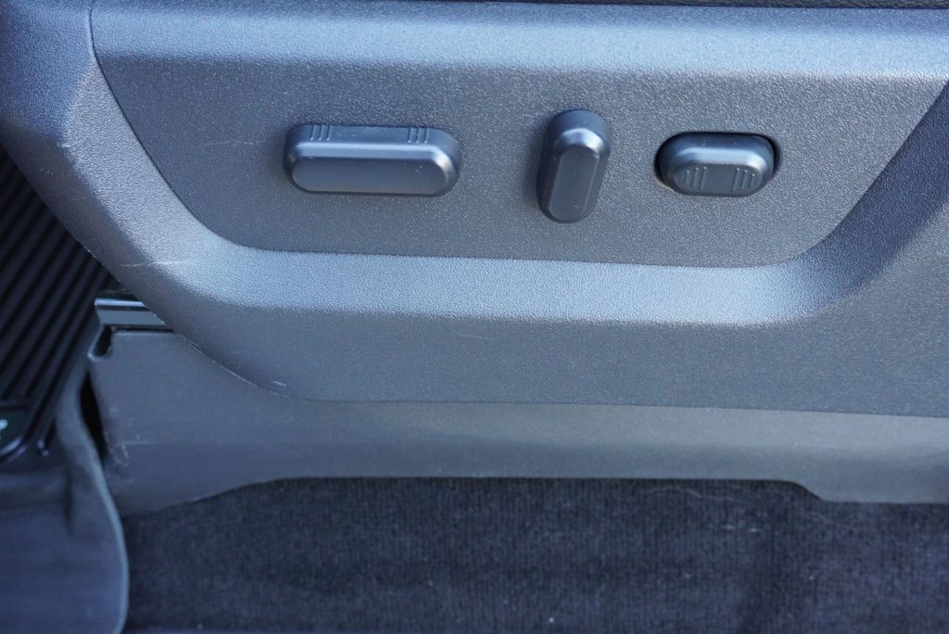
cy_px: 317
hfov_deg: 53.1
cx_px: 474
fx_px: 949
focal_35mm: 36
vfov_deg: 36.9
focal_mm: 24
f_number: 4.5
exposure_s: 1/60
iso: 1250
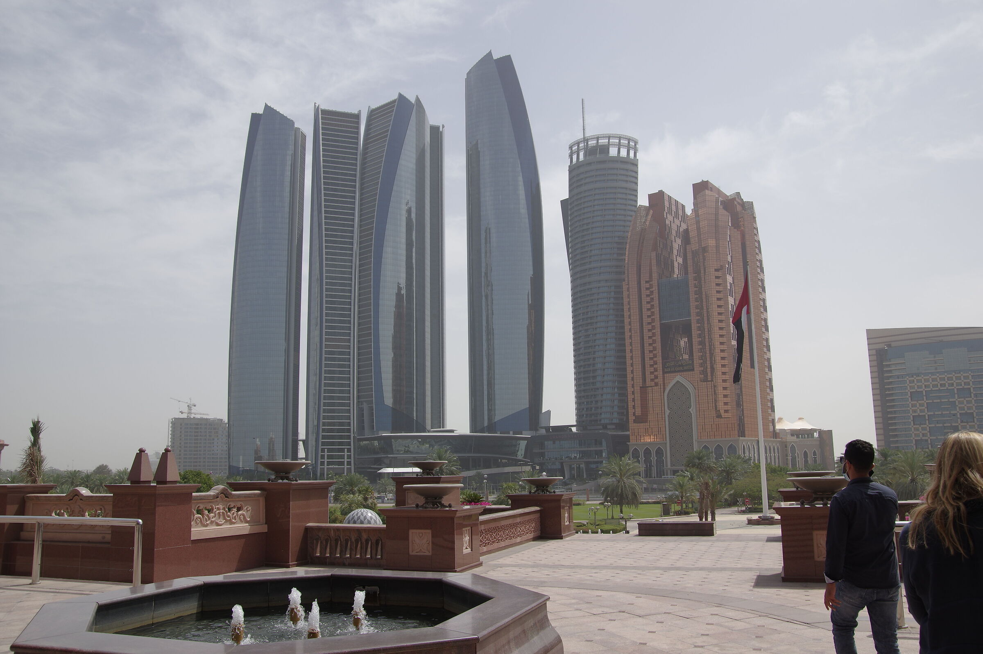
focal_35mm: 30
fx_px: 818
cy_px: 327
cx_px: 492
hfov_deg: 62.0
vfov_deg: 43.5
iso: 160
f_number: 7.1
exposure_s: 1/800
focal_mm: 20
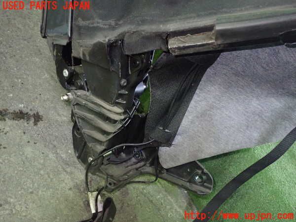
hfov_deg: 60.0
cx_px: 148
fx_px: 257
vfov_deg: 46.8
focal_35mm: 30
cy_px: 111
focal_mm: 5.5
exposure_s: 1/30
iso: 1000
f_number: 2.3
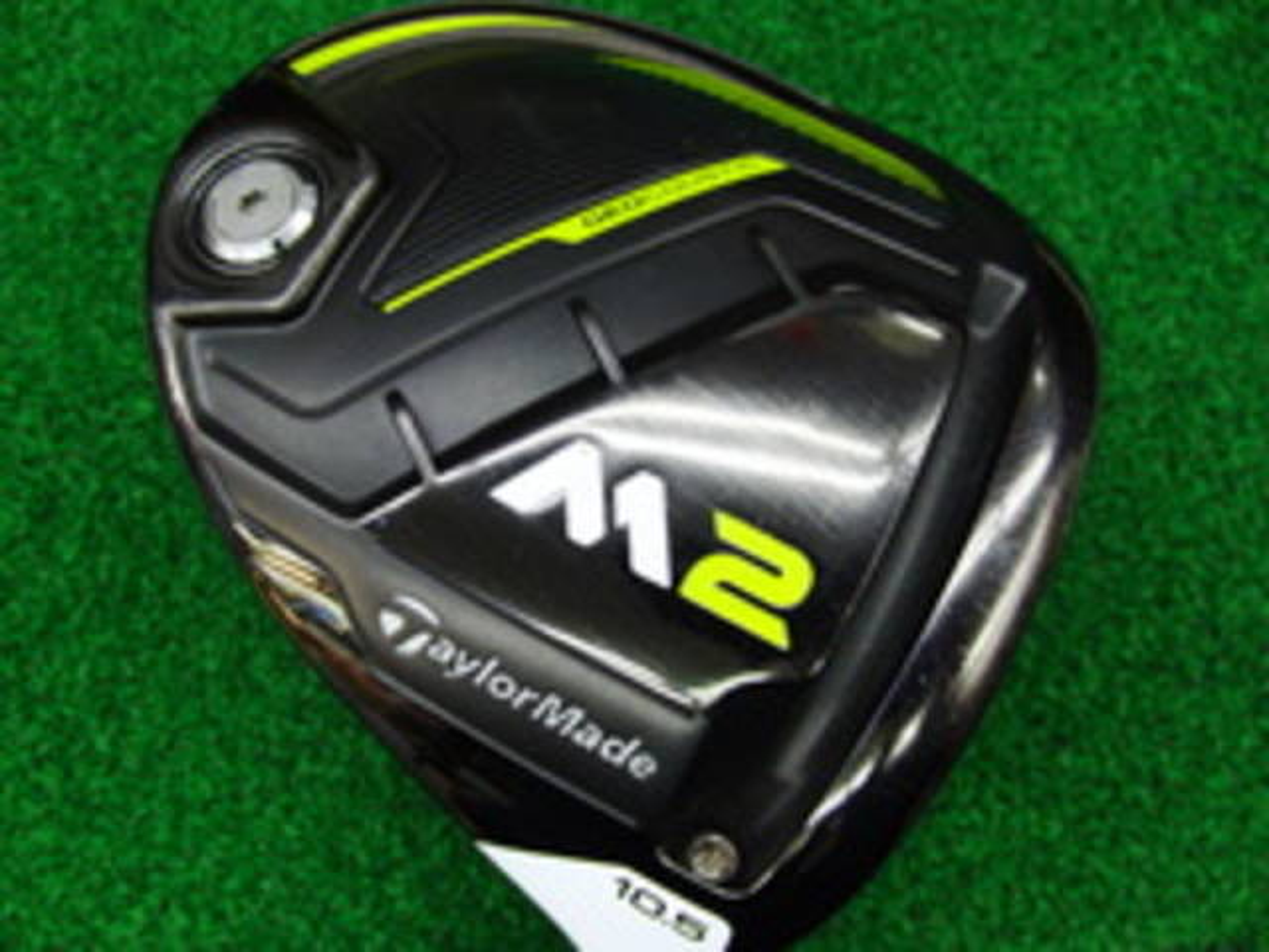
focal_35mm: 37
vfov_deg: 38.7
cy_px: 476
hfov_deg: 50.1
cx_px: 634
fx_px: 1356
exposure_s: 1/60
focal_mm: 6.42
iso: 400
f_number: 3.6
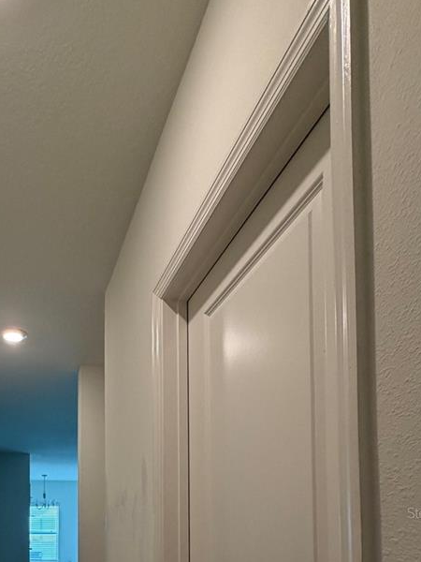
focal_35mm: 28
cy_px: 512
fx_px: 454
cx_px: 52
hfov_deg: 45.7
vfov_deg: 54.7
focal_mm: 2.22
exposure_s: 1/120
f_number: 2.2
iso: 200
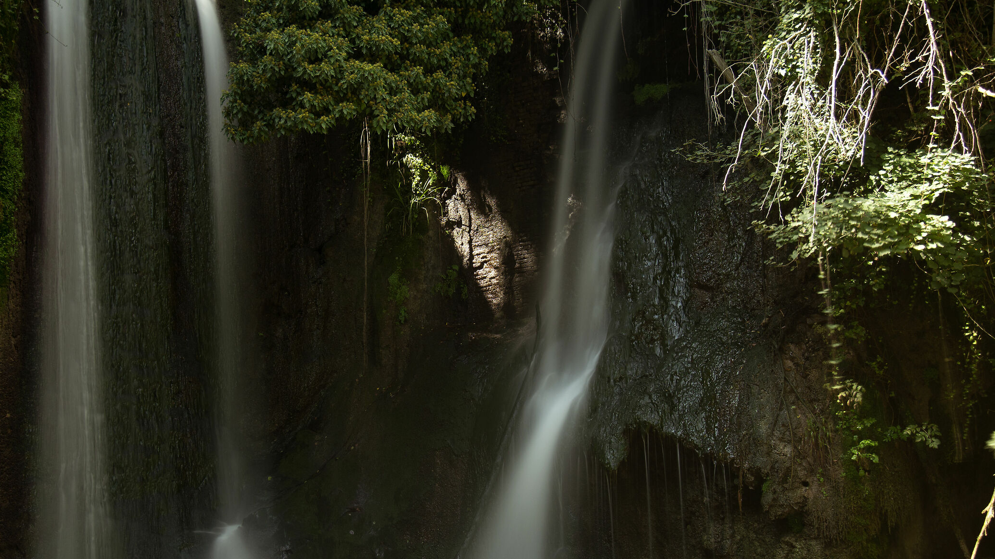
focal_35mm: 46
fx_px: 1214
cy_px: 321
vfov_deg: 25.9
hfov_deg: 44.5
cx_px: 438
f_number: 4
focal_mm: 38
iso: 320
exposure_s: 13
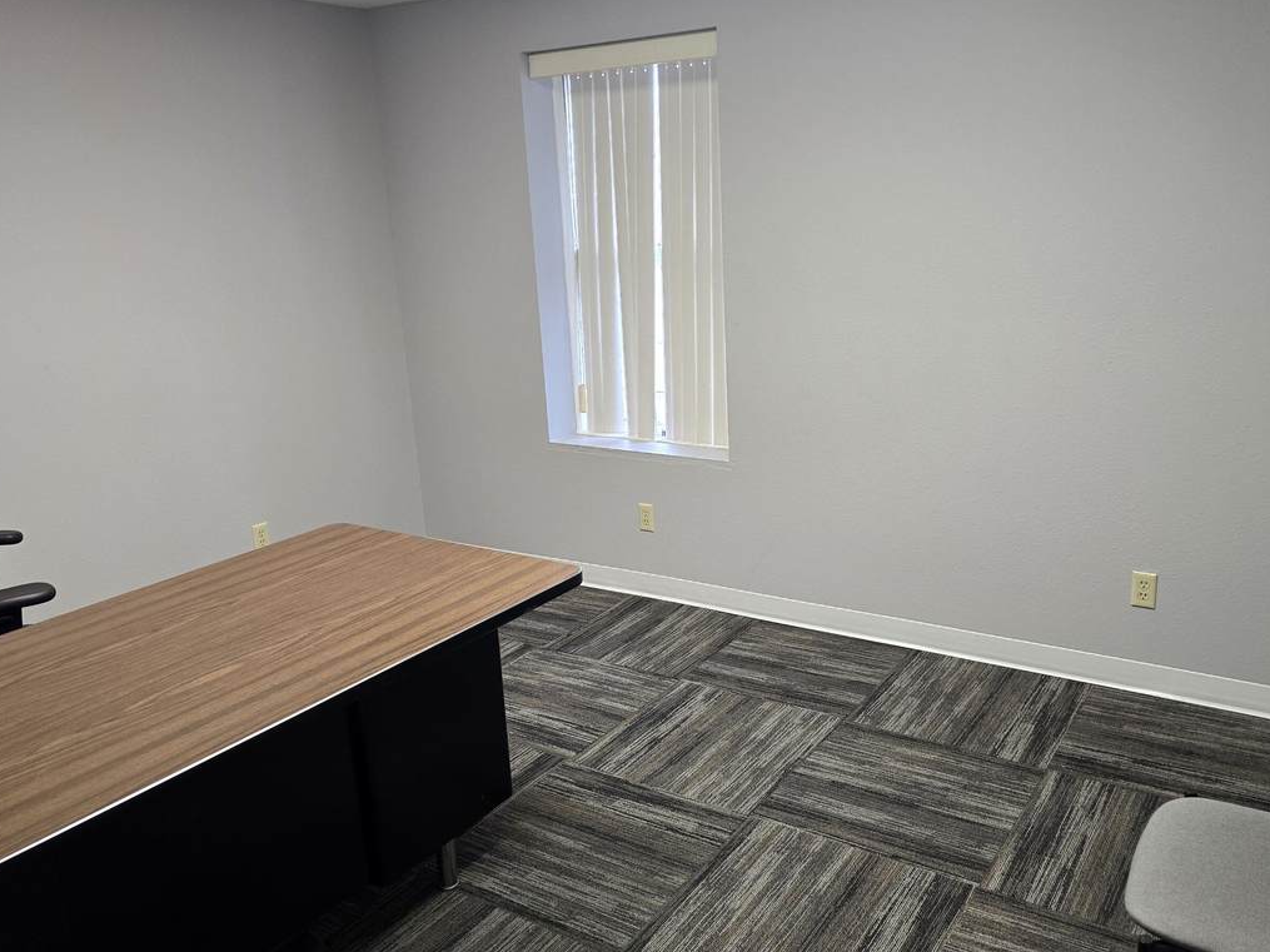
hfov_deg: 61.6
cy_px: 493
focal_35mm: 29
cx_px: 682
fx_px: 1064
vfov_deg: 48.2
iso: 250
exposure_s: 1/120
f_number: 1.7
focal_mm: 6.3
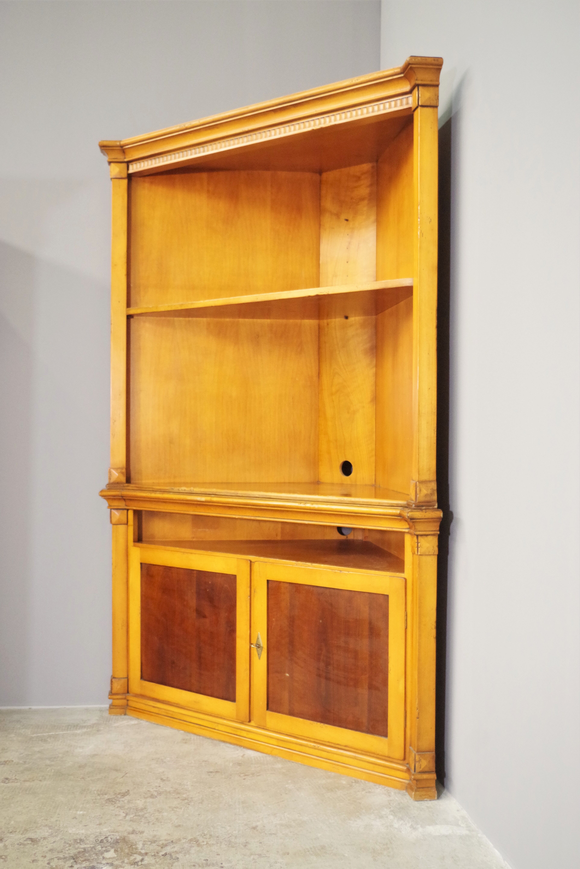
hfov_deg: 36.9
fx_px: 870
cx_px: 290
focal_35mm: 36
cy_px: 434
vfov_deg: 53.1
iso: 3200
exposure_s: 1/60
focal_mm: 24.38
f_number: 4
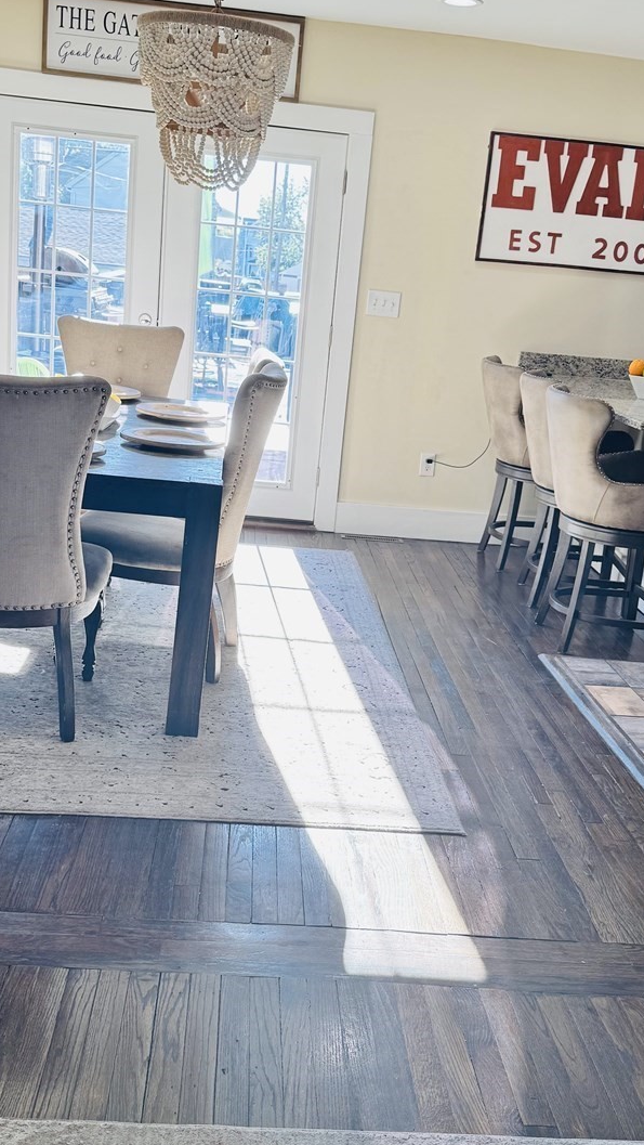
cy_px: 594
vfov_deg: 52.8
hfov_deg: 31.2
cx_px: 328
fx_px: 1153
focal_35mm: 38
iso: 64
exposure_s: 1/149
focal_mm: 6.76
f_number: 1.78
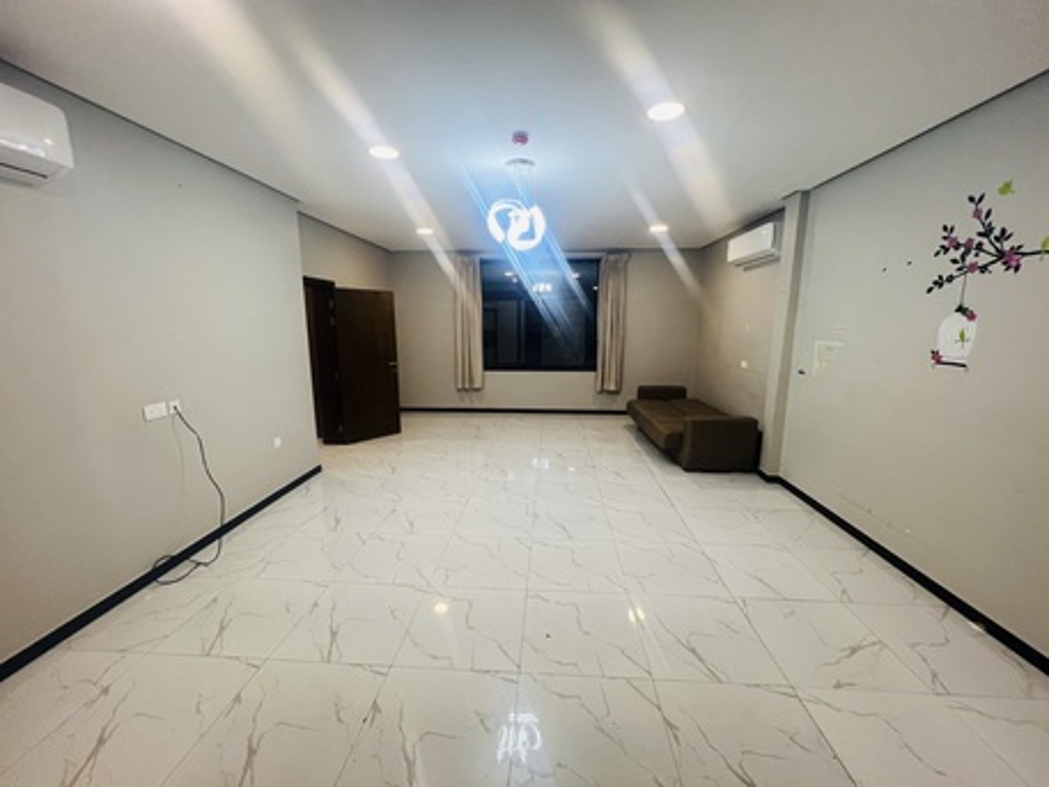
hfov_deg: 106.2
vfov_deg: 89.9
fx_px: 394
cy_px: 394
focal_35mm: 13
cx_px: 524
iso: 200
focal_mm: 1.57
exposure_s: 1/100
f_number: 1.8
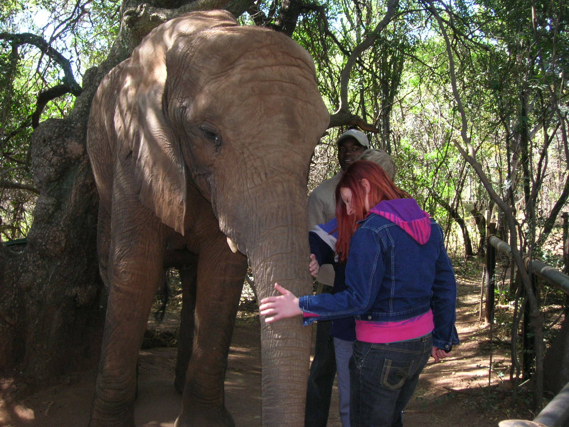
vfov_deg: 31.5
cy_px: 214
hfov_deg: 41.2
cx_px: 284
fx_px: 756
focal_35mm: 46
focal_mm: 7.7
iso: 95
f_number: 3.2
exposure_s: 1/60.1
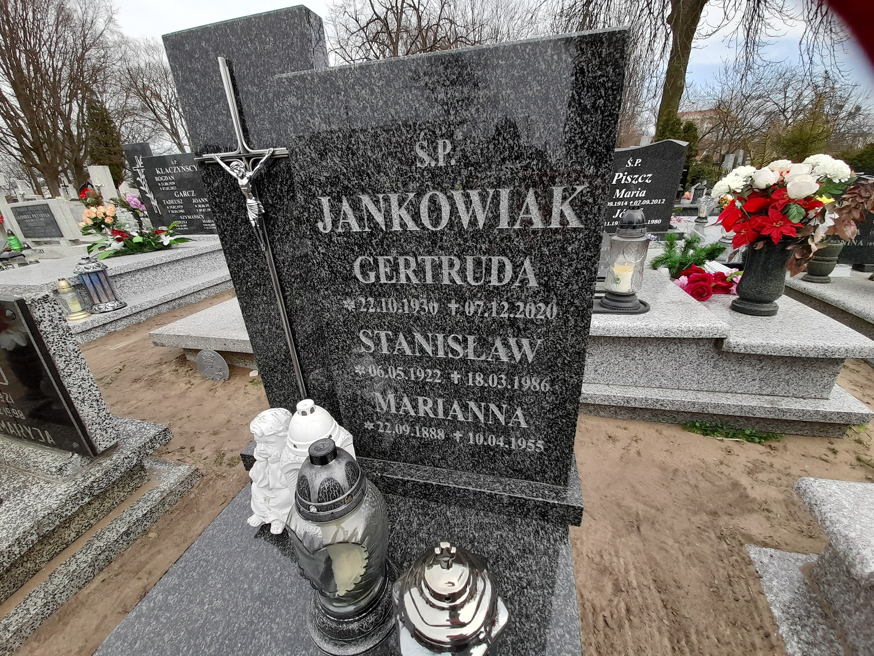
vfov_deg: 89.9
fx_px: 328
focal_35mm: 13
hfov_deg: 106.2
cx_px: 437
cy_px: 328
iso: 40
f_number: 2.2
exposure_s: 1/385
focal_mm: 1.42
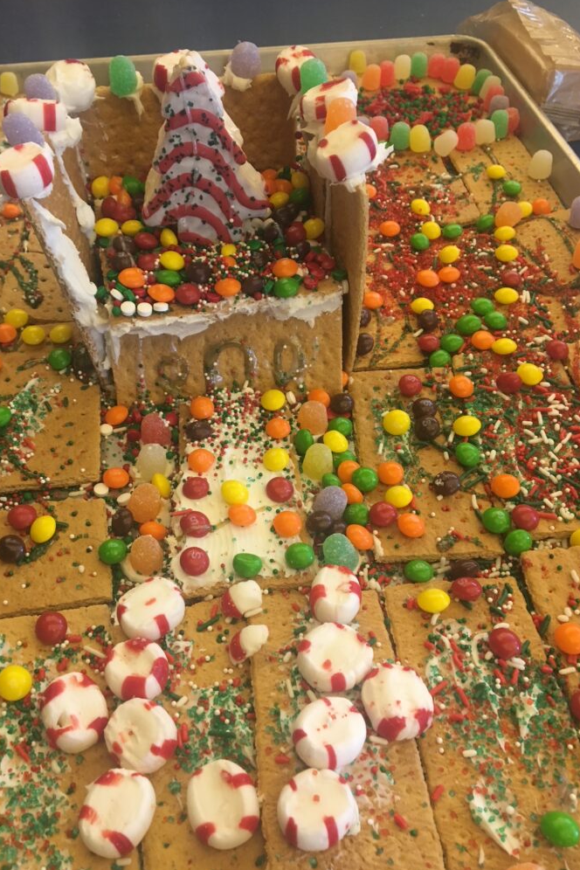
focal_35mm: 31
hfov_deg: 42.3
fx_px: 749
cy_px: 435
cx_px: 261
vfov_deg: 60.3
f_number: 2.2
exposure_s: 1/30
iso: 100
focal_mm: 4.15
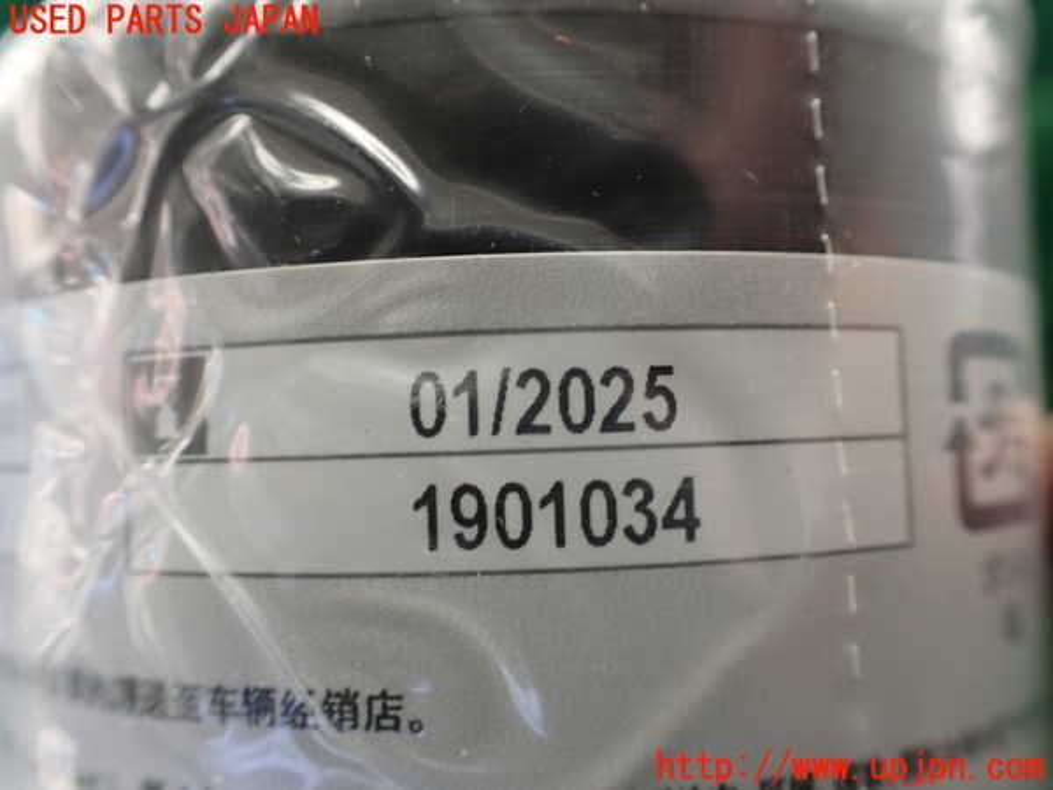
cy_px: 395
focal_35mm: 30
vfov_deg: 46.8
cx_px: 526
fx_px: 913
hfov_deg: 60.0
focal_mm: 5.4
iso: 200
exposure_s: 1/125
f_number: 2.3
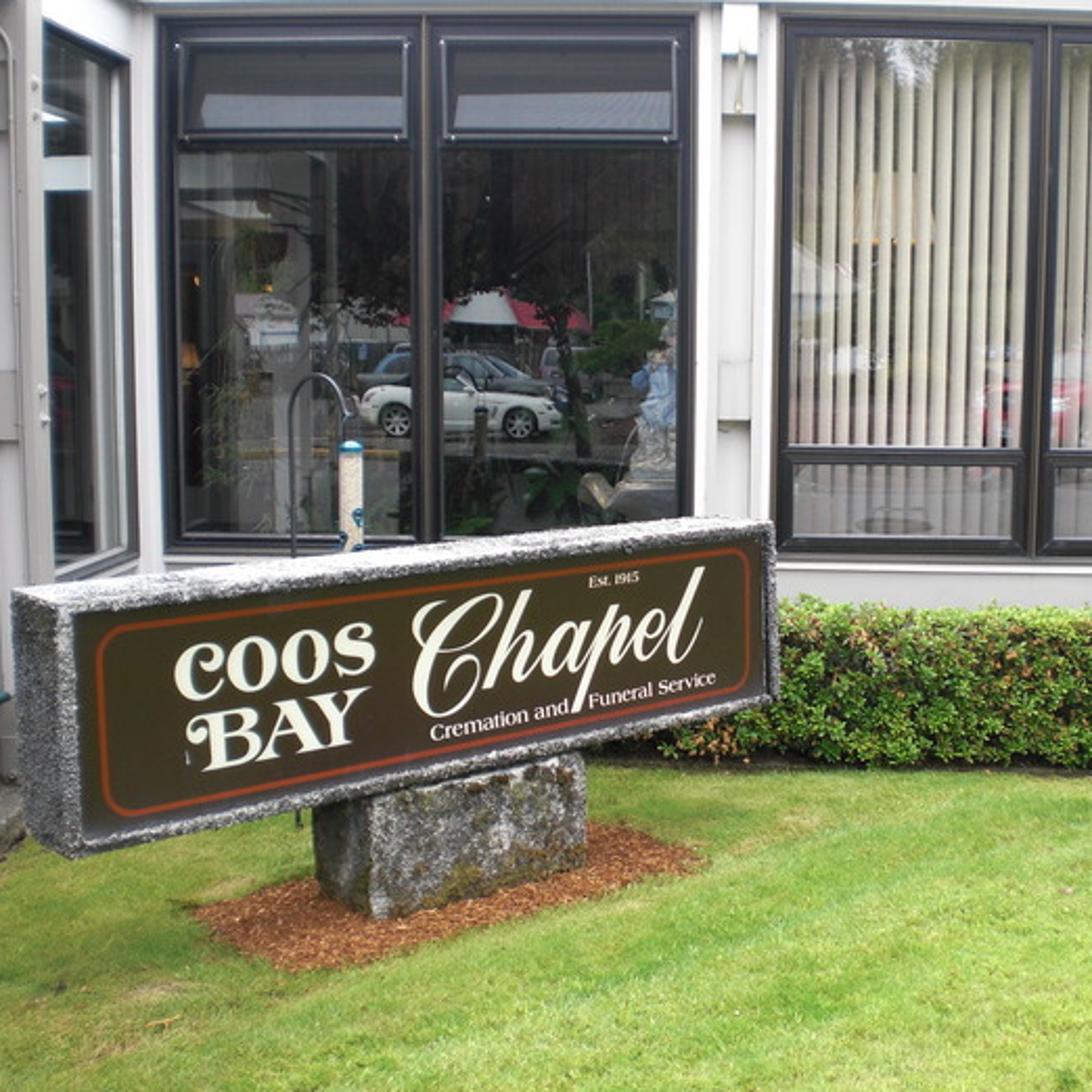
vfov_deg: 37.6
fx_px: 1606
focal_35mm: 45
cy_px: 545
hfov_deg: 37.4
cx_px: 674
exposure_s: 1/200
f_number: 3.1
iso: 64
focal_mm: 6.3
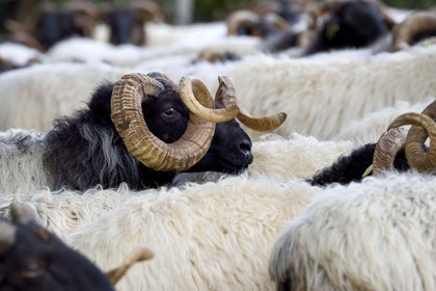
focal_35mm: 200
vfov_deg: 6.9
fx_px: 2422
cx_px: 218
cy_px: 146
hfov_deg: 10.3
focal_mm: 200
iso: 400
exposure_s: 1/200
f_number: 5.6
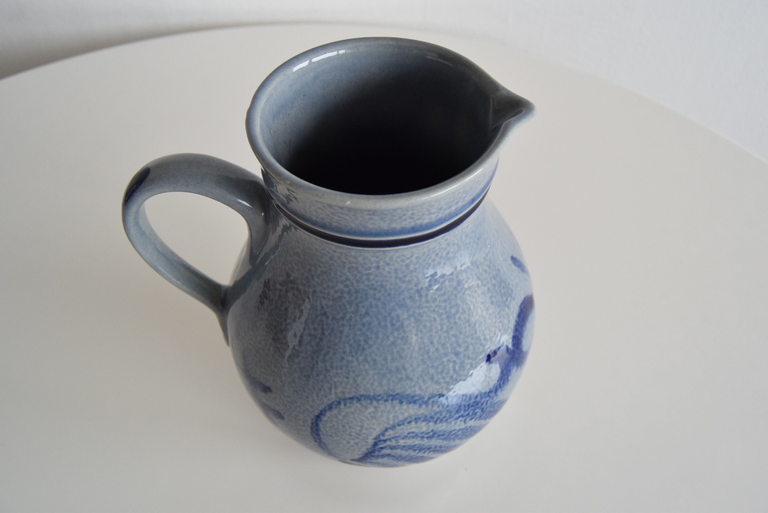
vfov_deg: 48.0
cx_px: 384
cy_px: 256
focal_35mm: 27
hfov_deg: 67.3
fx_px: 576
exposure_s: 1/200
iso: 1600
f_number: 7.1
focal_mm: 18
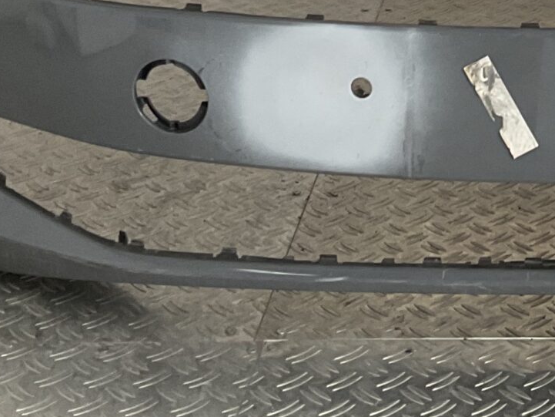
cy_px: -177
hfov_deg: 18.1
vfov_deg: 13.6
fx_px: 1652
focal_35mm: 103
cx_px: 670
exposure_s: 1/60
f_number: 1.8
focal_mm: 3
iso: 50
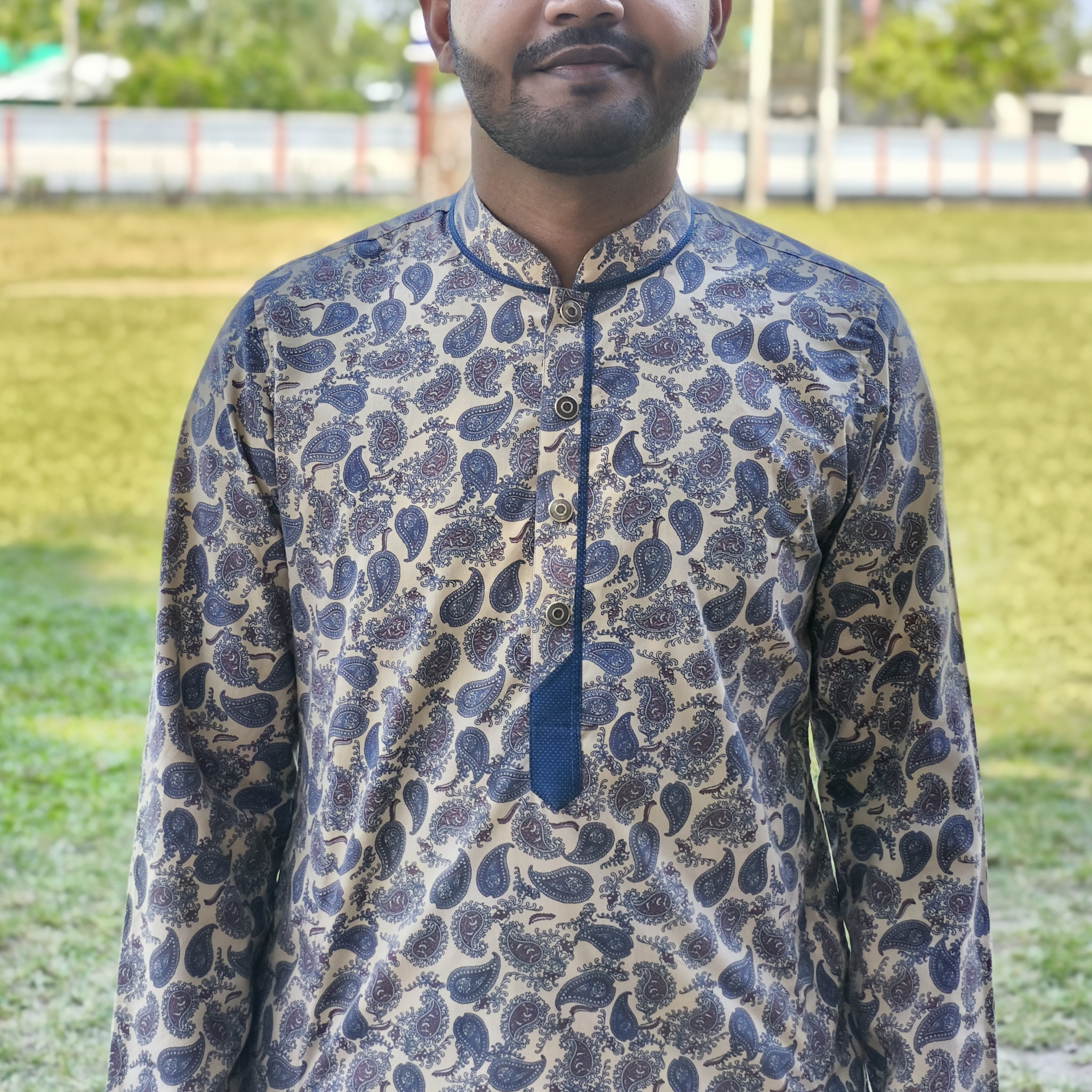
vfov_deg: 23.3
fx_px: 2605
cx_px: 574
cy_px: 214
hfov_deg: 23.7
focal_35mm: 73
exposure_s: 1/181
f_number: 1.85
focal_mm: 7.1
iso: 100
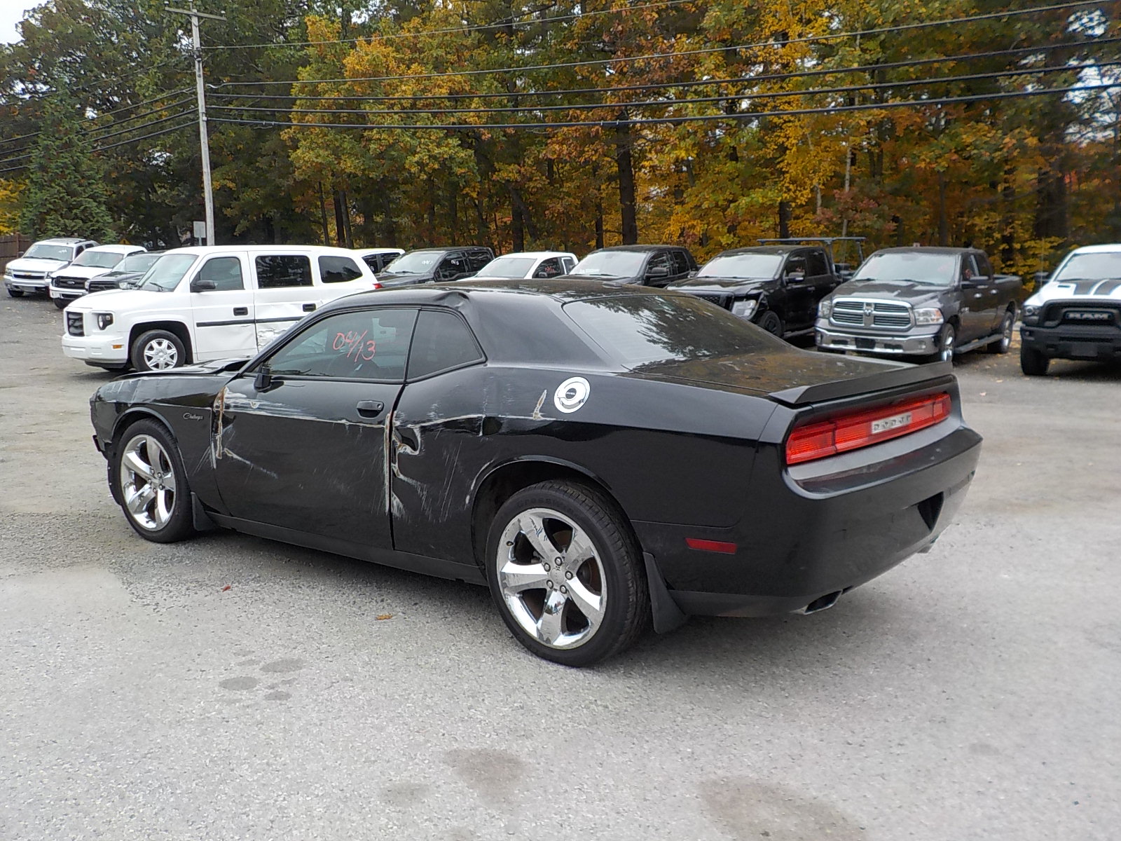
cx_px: 560
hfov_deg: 60.0
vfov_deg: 46.8
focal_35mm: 30
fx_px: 972
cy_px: 420
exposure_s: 1/250
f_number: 3.3
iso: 125
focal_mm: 4.1
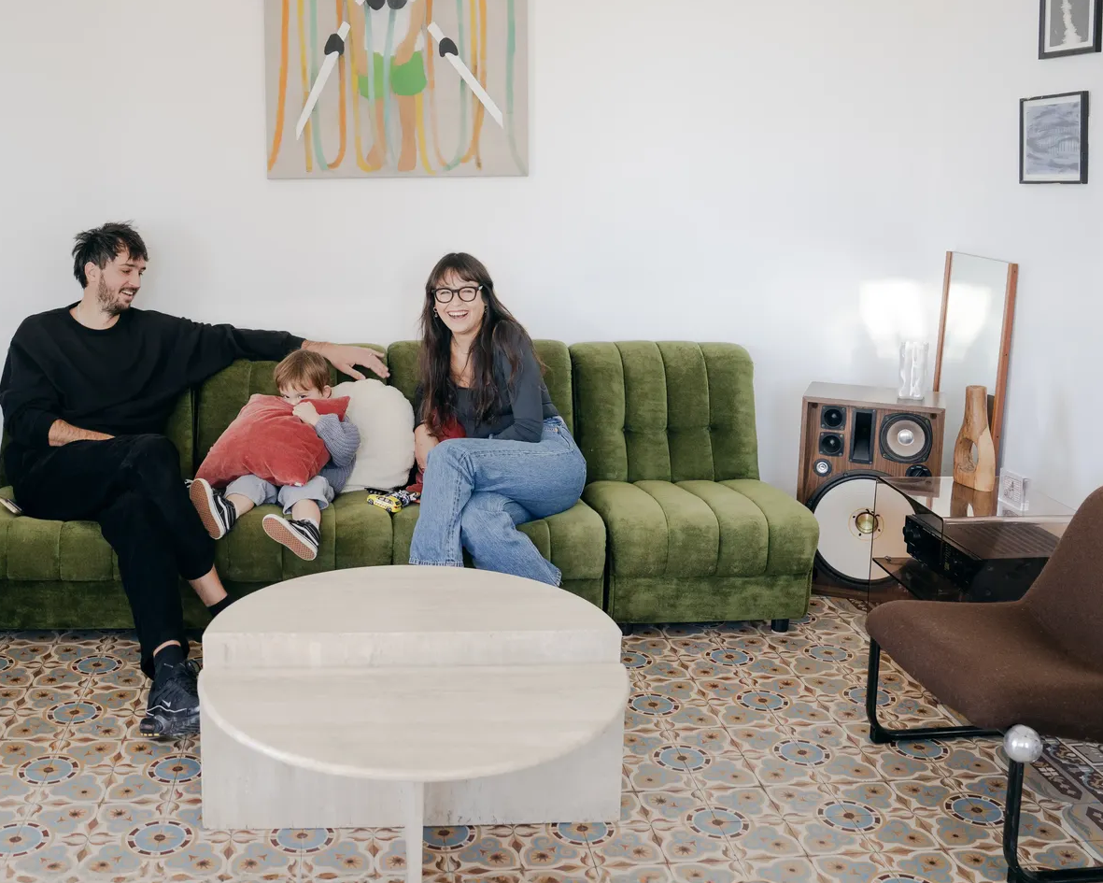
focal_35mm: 37
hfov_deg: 48.8
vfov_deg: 39.6
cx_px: 445
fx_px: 1208
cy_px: 289
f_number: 2.8
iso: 400
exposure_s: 1/100
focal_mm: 24
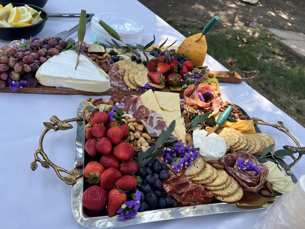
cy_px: 114
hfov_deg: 67.3
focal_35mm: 26
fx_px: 229
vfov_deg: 53.1
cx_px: 152
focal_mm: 5.7
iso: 40
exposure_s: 1/200
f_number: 1.5
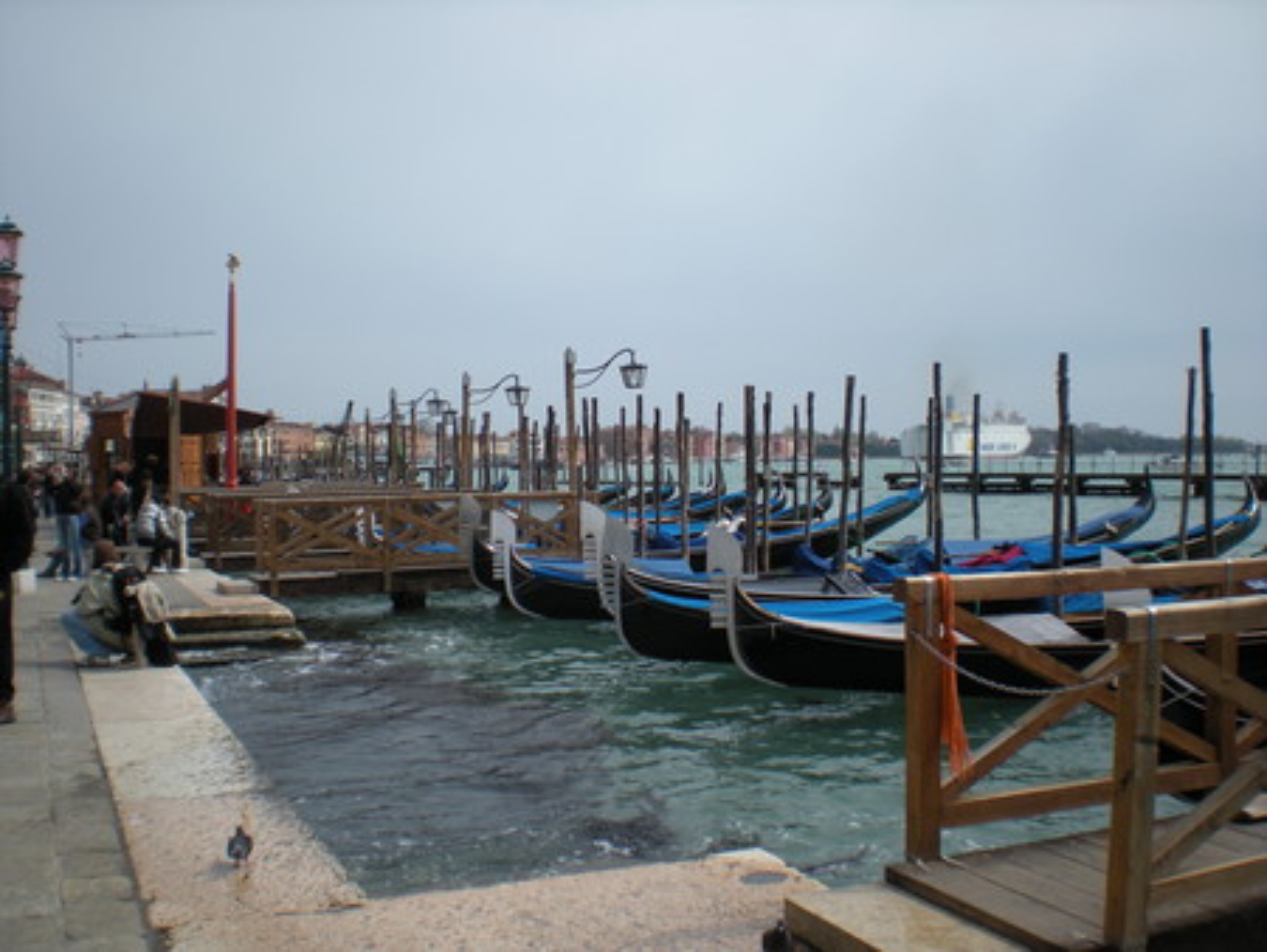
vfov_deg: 37.8
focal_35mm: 38
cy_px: 476
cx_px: 634
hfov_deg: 49.0
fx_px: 1392
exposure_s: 1/725
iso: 64
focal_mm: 6.3
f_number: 4.6
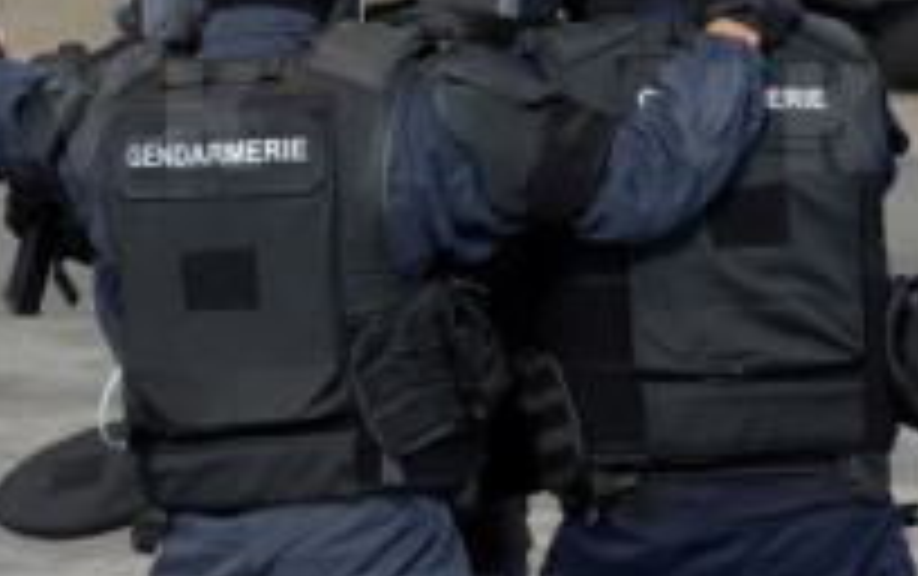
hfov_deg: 2.5
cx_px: 448
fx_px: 20750
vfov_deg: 1.6
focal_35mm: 828
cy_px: 220
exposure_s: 1/800
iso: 250
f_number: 8
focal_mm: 185
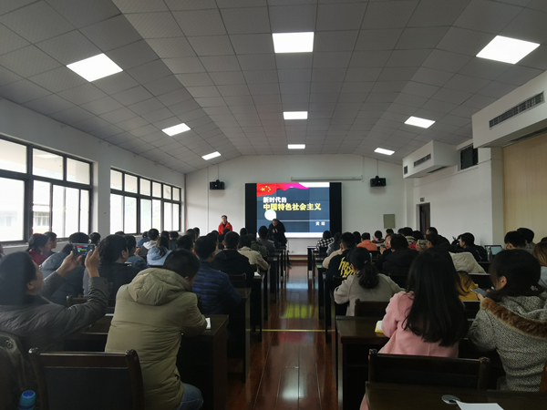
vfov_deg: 63.4
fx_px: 332
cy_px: 205
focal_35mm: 21
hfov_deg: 79.0
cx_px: 274
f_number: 2.2
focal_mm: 2.26
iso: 100
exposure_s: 1/50
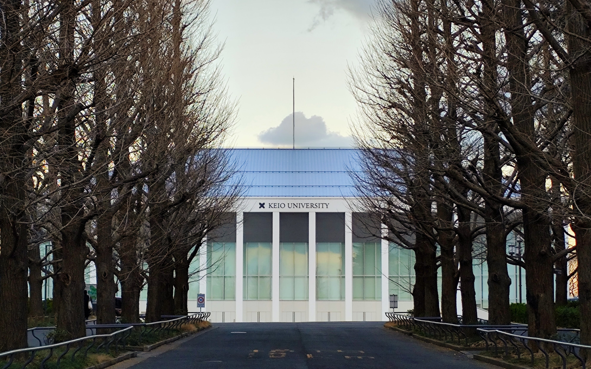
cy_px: 200
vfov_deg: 13.2
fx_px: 1595
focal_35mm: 99
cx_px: 295
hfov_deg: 21.0
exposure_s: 1/100
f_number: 1.65
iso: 80
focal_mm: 6.19
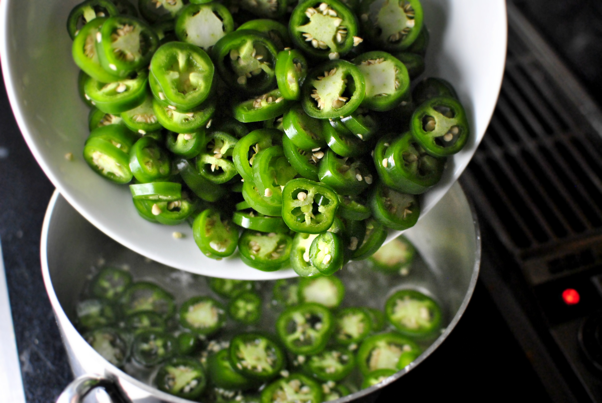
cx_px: 301
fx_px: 879
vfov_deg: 25.8
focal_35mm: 52
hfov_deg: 37.8
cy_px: 202
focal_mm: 35
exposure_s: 1/320
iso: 800
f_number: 2.5
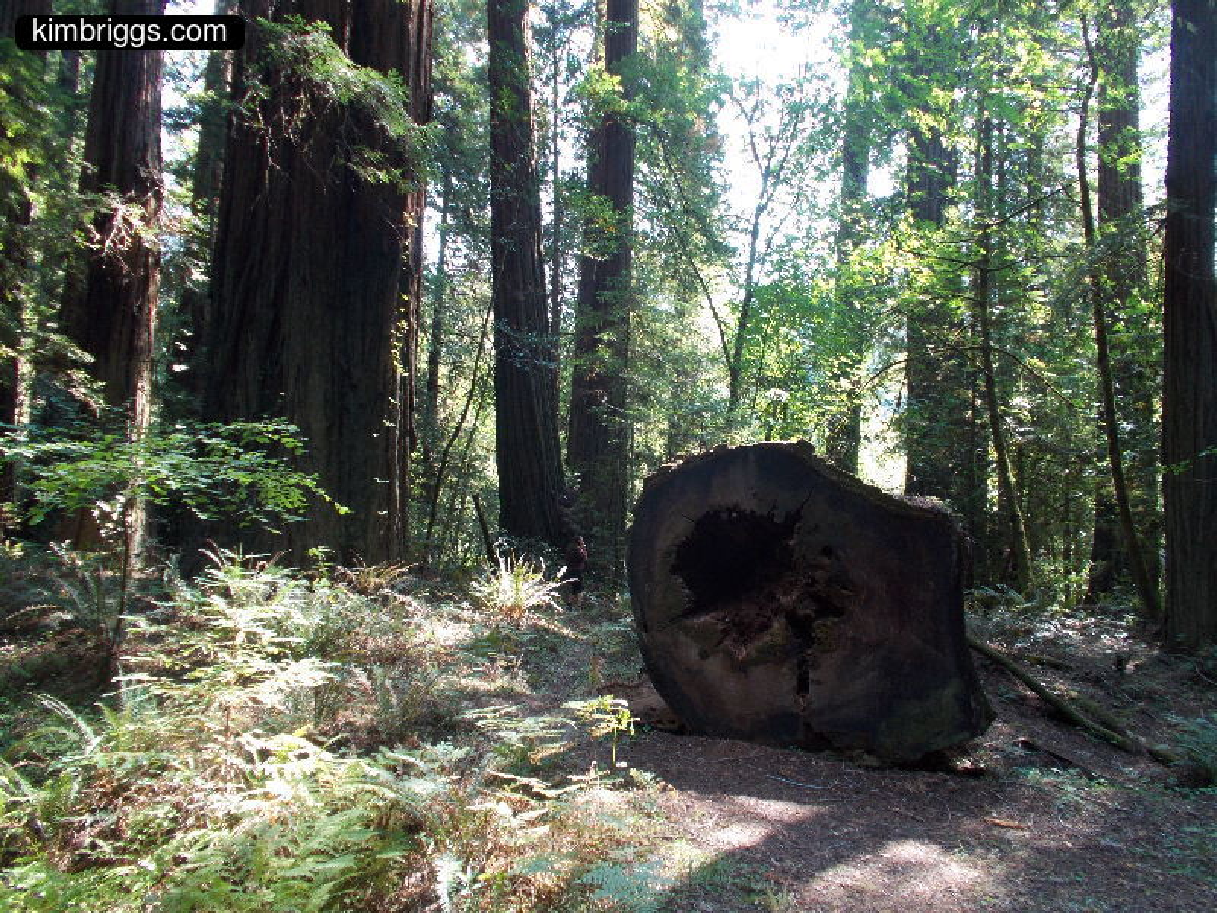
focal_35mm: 26
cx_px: 608
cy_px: 456
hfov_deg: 67.3
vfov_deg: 53.1
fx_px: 914
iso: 125
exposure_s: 1/25
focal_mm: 4.6
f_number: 3.2
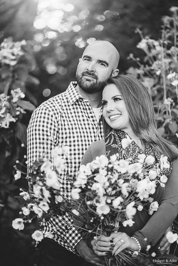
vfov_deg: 23.9
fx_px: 630
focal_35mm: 85
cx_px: 89
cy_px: 133
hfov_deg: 16.1
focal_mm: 85
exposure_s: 1/5000
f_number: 1.8
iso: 800
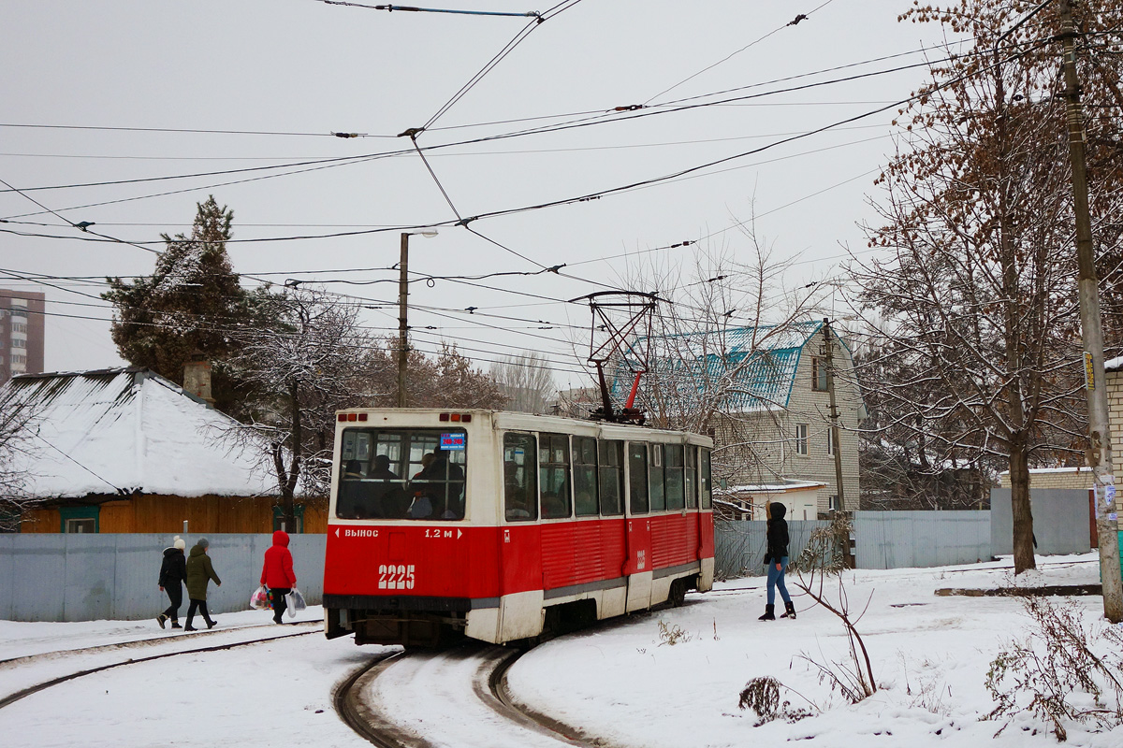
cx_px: 562
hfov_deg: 38.9
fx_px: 1591
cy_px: 374
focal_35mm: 51
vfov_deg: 26.5
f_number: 3.2
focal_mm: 19.1
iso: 250
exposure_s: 1/500
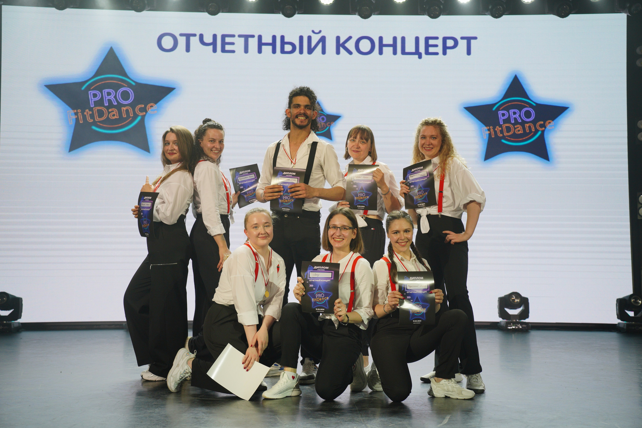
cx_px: 321
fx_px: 785
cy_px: 214
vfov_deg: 30.5
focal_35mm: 44
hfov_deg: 44.5
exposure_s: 1/100
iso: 500
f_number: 4
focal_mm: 44
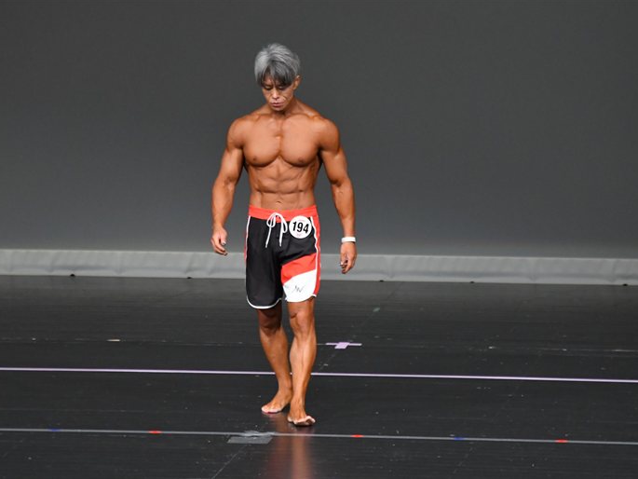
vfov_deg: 4.0
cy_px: 240
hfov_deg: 5.3
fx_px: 6913
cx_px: 309
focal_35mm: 375
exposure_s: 1/400
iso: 4000
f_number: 5.6
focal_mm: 230
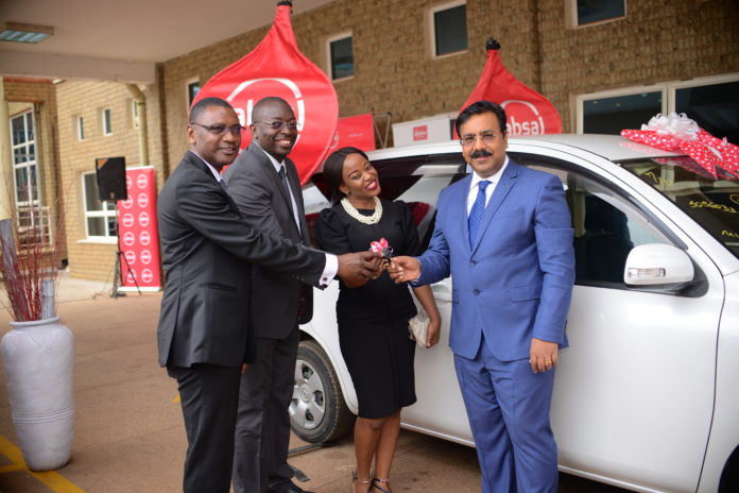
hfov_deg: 54.4
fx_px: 718
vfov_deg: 37.9
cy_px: 246
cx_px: 370
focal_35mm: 35
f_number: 4
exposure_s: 1/200
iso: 125
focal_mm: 35
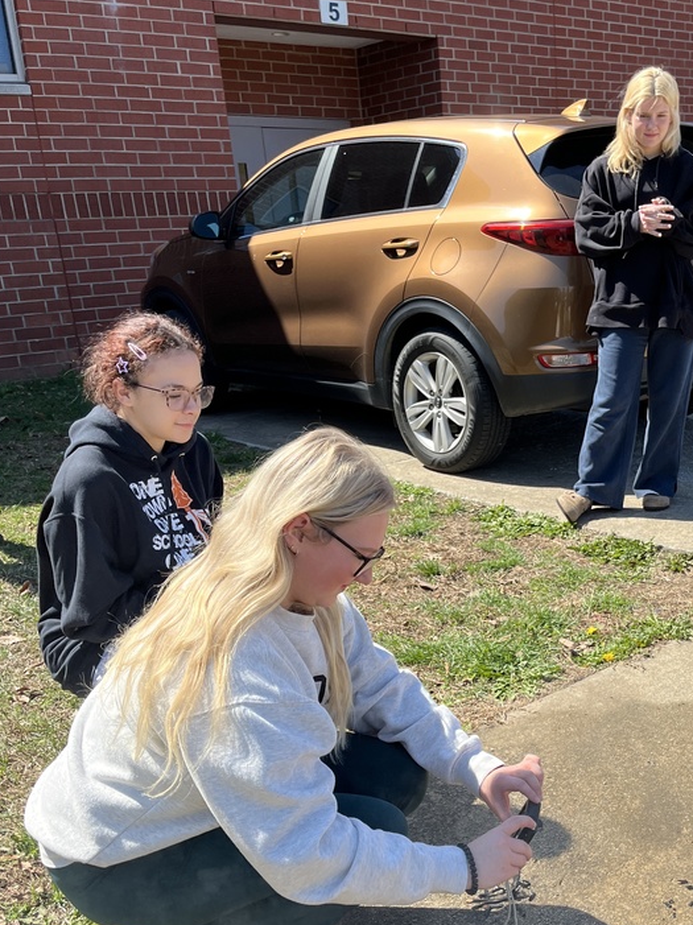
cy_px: 602
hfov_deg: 37.1
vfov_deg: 48.3
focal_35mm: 38
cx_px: 488
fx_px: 1015
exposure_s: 1/1672
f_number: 1.6
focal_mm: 5.1
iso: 50
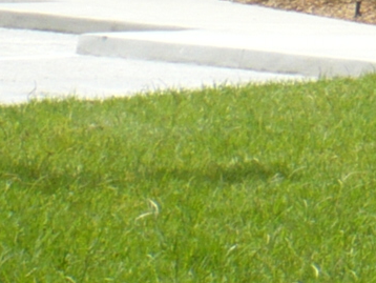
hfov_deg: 7.1
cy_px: -585
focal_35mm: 250
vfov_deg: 5.6
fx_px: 2717
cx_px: 1139
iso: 100
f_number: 8
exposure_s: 1/200
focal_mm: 5.8
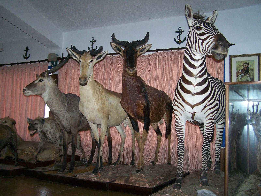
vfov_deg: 37.8
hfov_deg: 49.0
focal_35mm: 38
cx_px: 130
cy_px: 98
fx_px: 287
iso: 160
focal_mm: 6.3
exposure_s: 1/60
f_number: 2.8
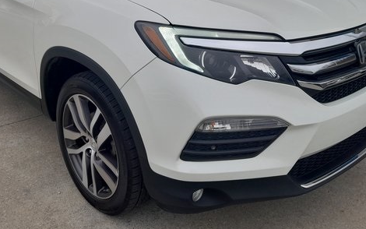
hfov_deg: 50.3
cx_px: 167
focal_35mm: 39
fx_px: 389
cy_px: 64
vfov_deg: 32.3
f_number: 1.8
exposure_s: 1/151
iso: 40
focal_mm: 4
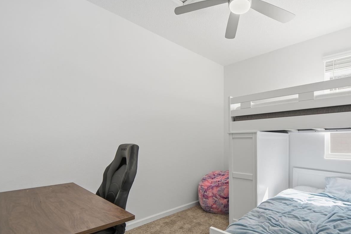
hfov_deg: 84.3
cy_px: 142
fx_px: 185
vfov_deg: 63.9
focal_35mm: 19
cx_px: 231
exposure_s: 1/125
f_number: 8
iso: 125
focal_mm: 14
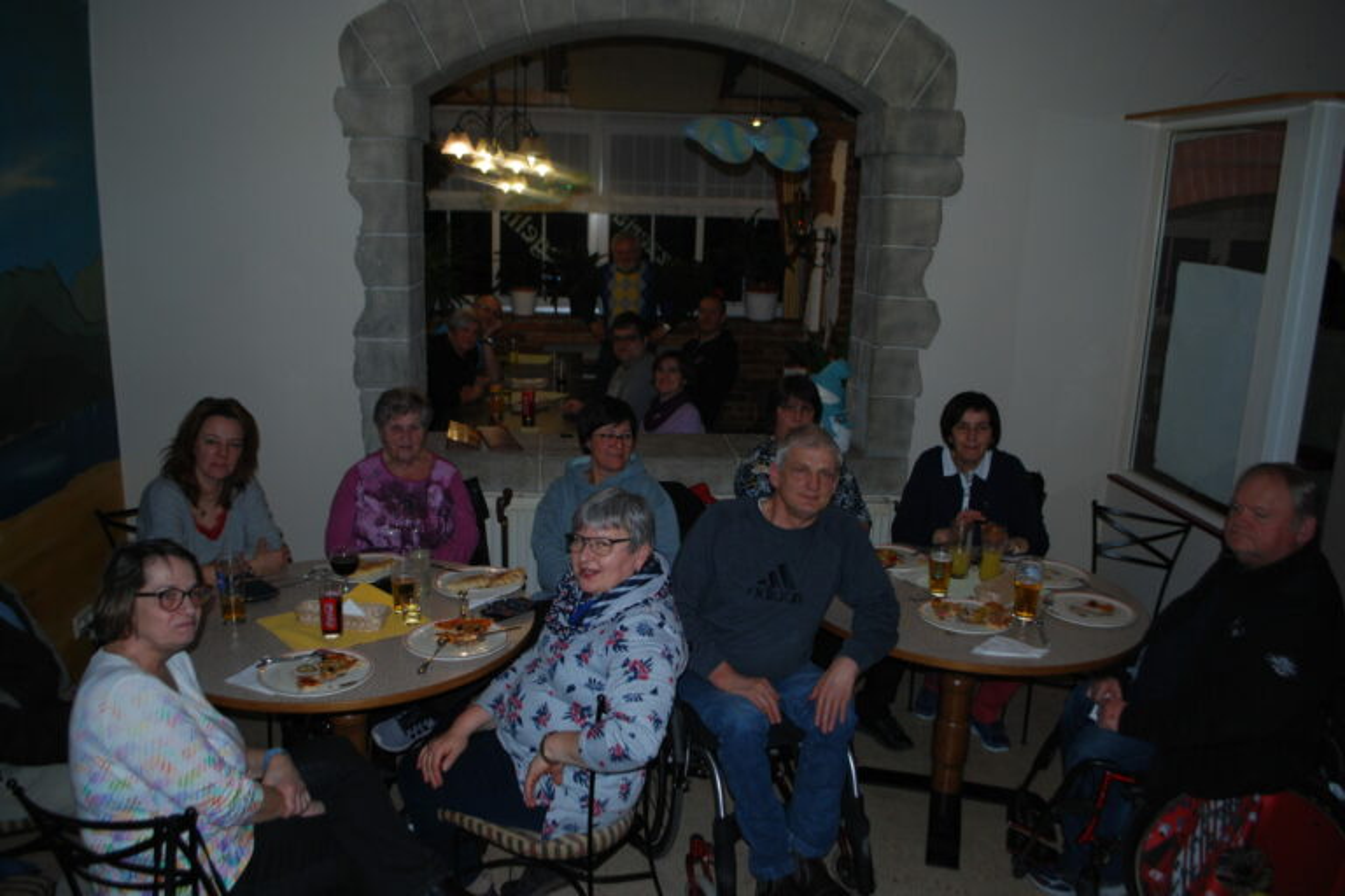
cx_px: 672
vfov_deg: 47.9
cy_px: 448
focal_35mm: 27
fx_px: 1009
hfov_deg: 67.4
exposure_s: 1/60
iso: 200
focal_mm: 18
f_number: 3.5
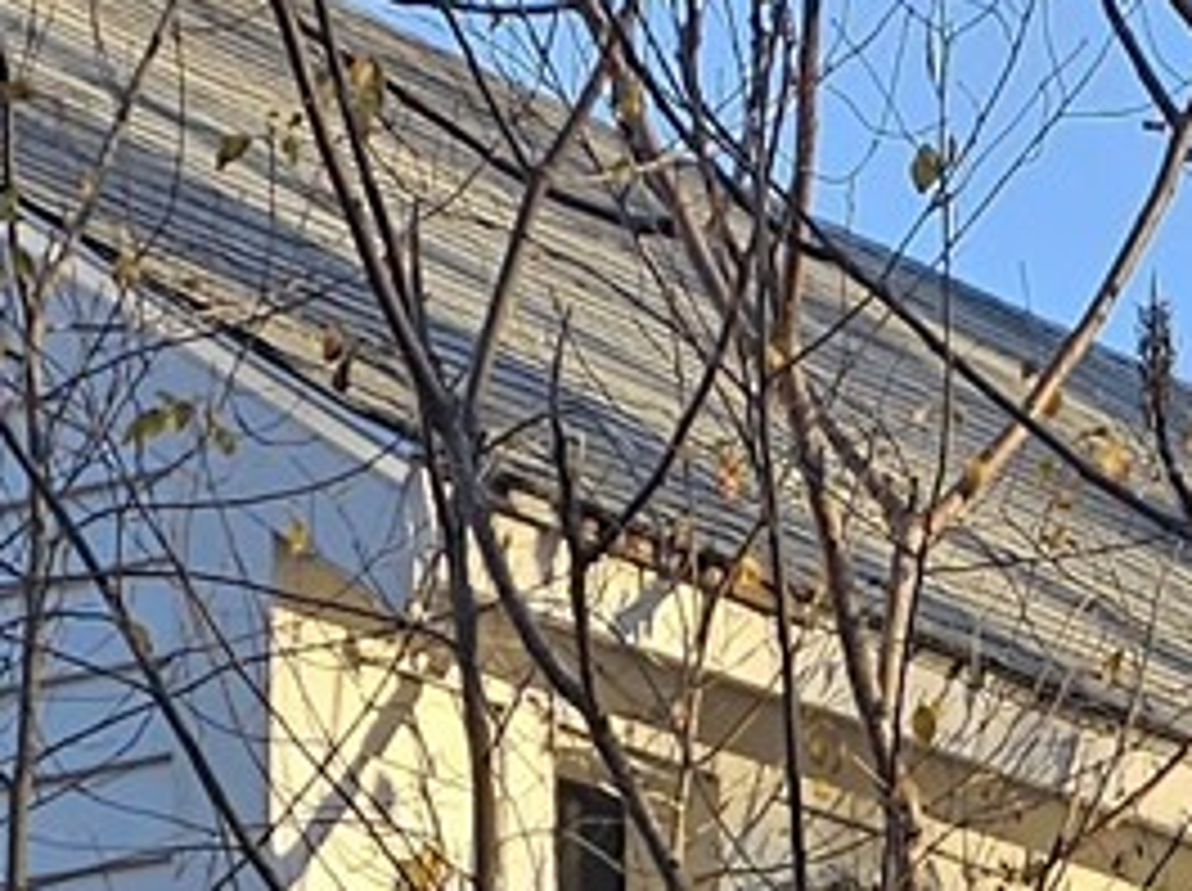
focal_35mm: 178
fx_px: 6121
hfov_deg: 10.8
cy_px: 2169
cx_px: 1574
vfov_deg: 7.7
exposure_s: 1/180
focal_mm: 6.3
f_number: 1.7
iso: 12
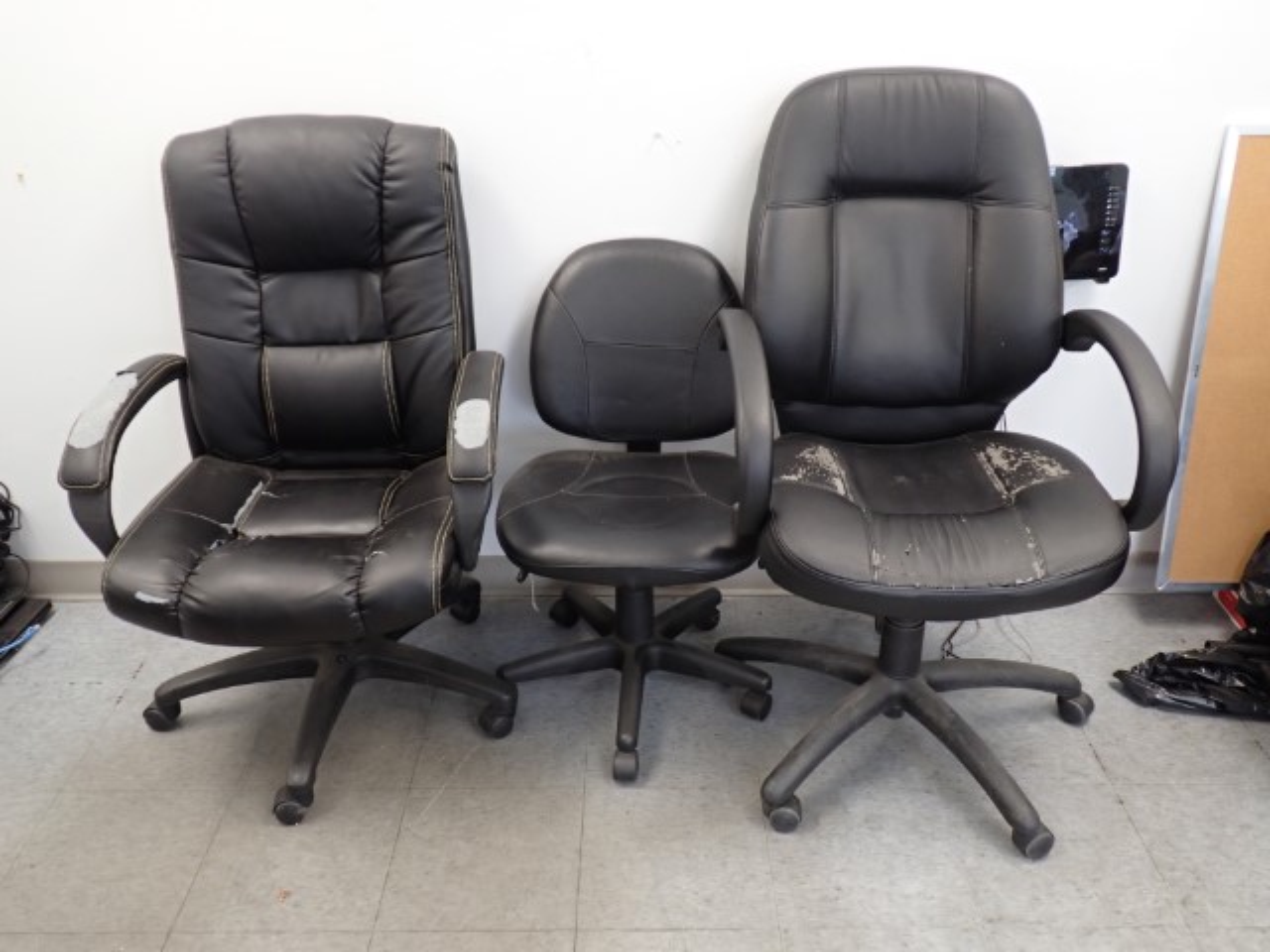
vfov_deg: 46.8
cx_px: 635
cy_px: 476
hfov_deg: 60.0
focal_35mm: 30
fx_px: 1101
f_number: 2.3
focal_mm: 5.4
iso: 250
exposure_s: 1/30
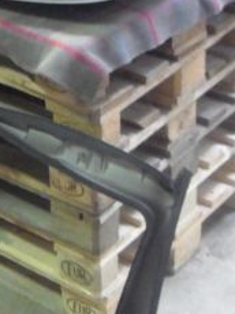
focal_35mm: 103
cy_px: 49
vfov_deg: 18.9
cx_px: 38
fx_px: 934
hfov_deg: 14.2
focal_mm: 6.2
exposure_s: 1/20
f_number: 2.7
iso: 800
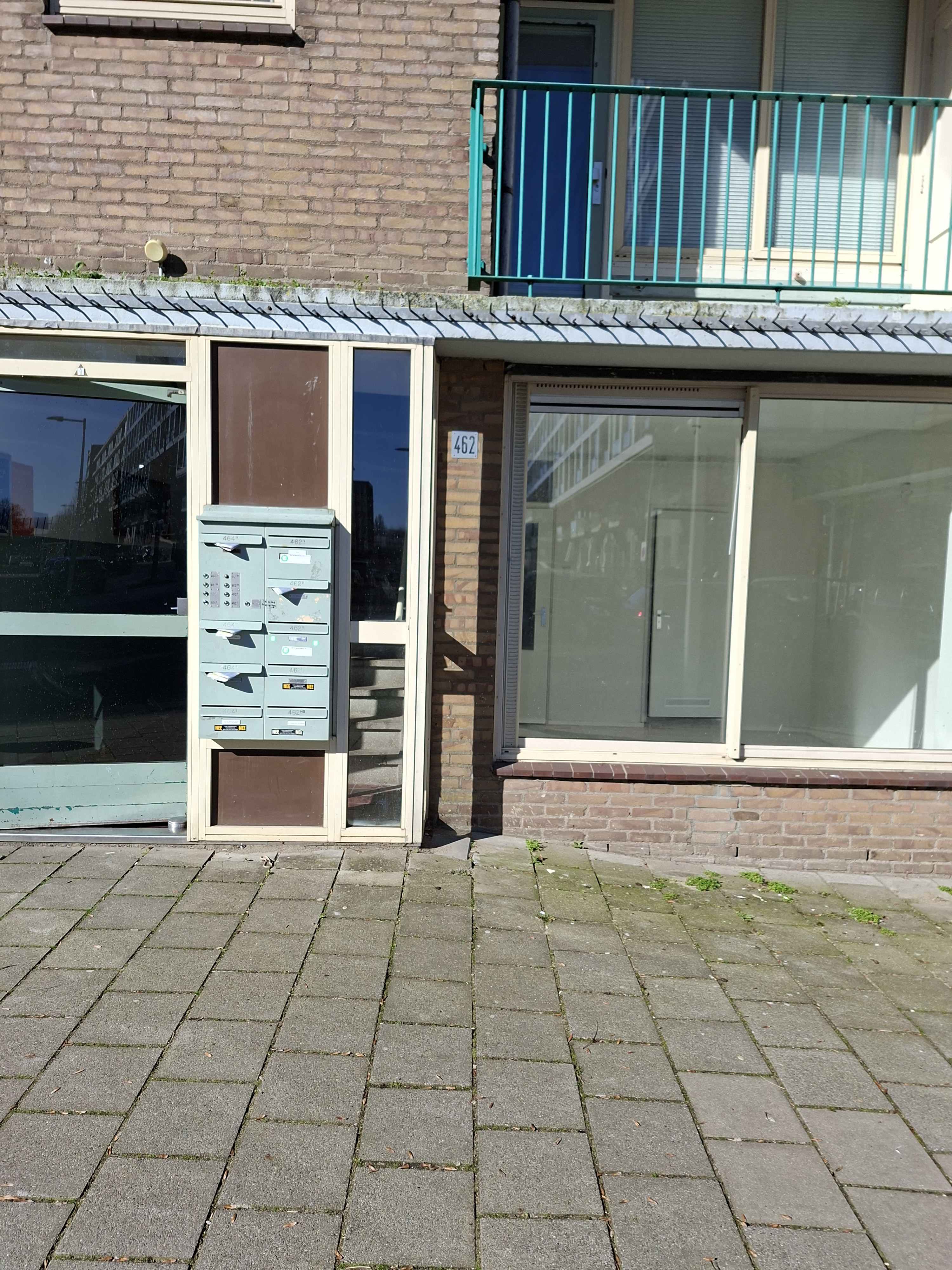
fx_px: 843
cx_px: 476
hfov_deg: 58.9
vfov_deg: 73.9
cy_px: 635
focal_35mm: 23
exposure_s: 1/1931
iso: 50
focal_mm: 5.54
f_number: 1.8
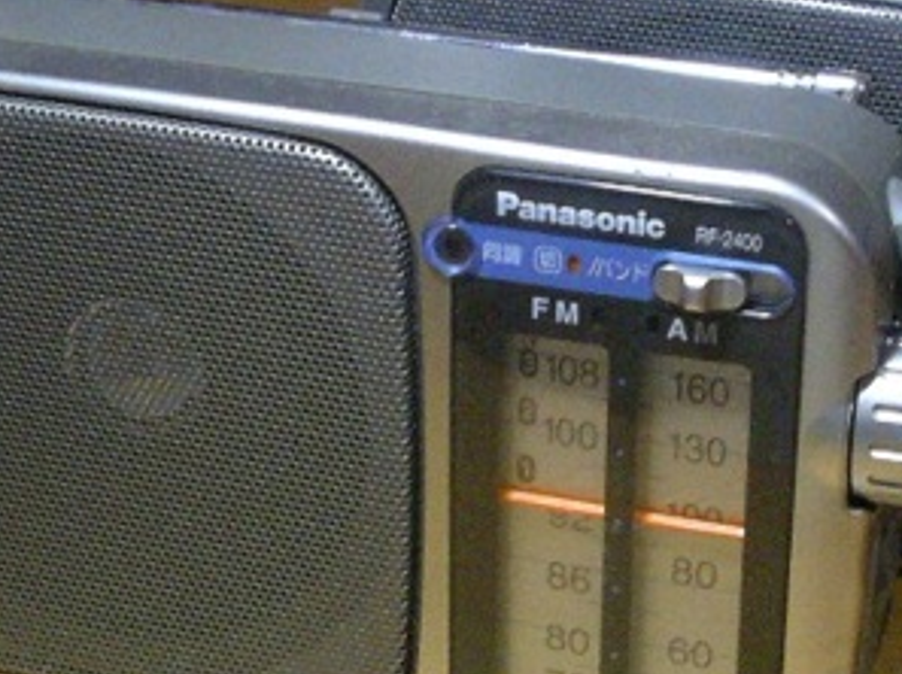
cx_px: 604
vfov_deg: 18.0
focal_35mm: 82
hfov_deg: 23.8
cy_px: 337
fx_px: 2134
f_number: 2.9
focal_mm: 5.8
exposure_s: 1/80
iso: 400
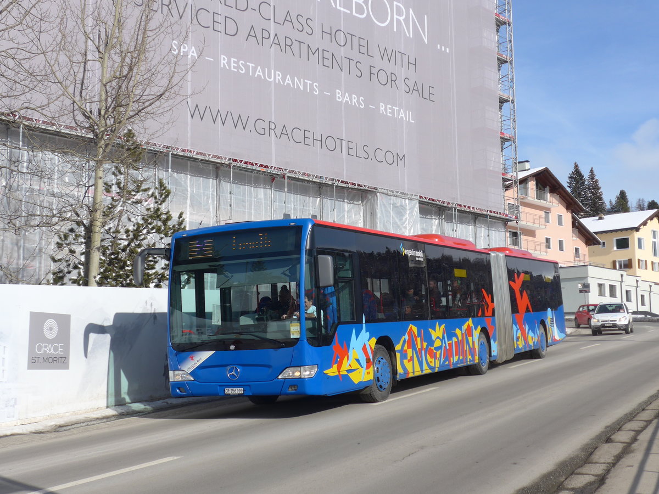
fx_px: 933
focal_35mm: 49
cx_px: 330
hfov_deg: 38.9
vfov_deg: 29.7
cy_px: 247
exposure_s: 1/1600
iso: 80
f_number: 3.2
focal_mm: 10.1
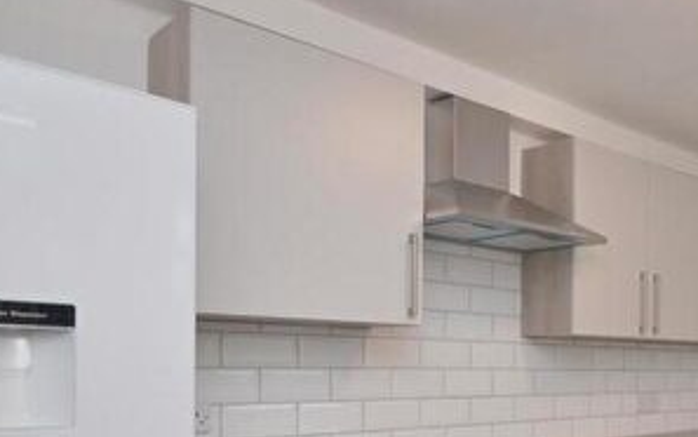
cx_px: 693
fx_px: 685
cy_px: 367
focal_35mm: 36
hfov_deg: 45.7
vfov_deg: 34.0
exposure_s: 1/80
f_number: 4.5
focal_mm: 10
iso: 400
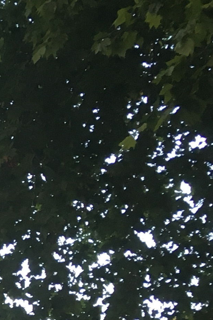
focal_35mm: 132
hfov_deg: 8.6
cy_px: 411
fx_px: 1171
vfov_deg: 14.9
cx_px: -434
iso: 32
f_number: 2.2
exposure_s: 1/33
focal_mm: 4.15
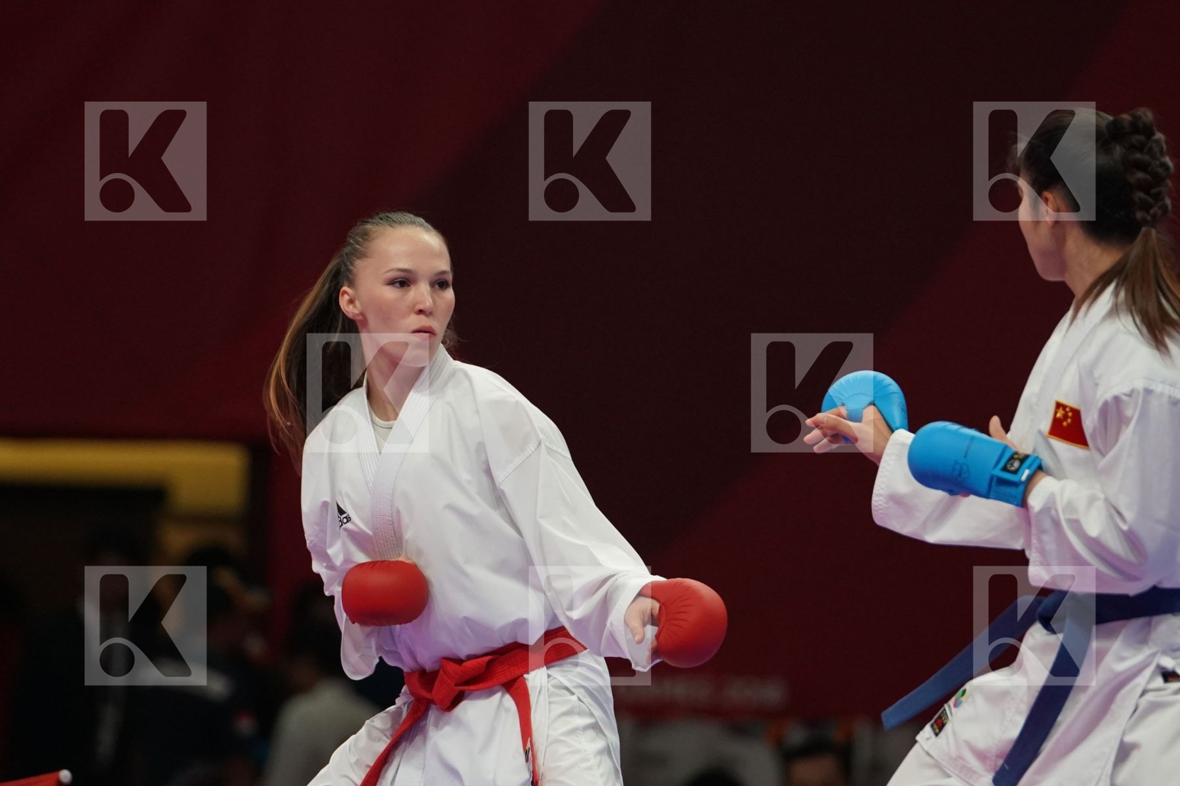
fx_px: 12520
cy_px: 393
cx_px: 590
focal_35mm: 382
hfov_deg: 5.4
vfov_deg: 3.6
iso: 2500
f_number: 4
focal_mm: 255
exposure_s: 1/1000
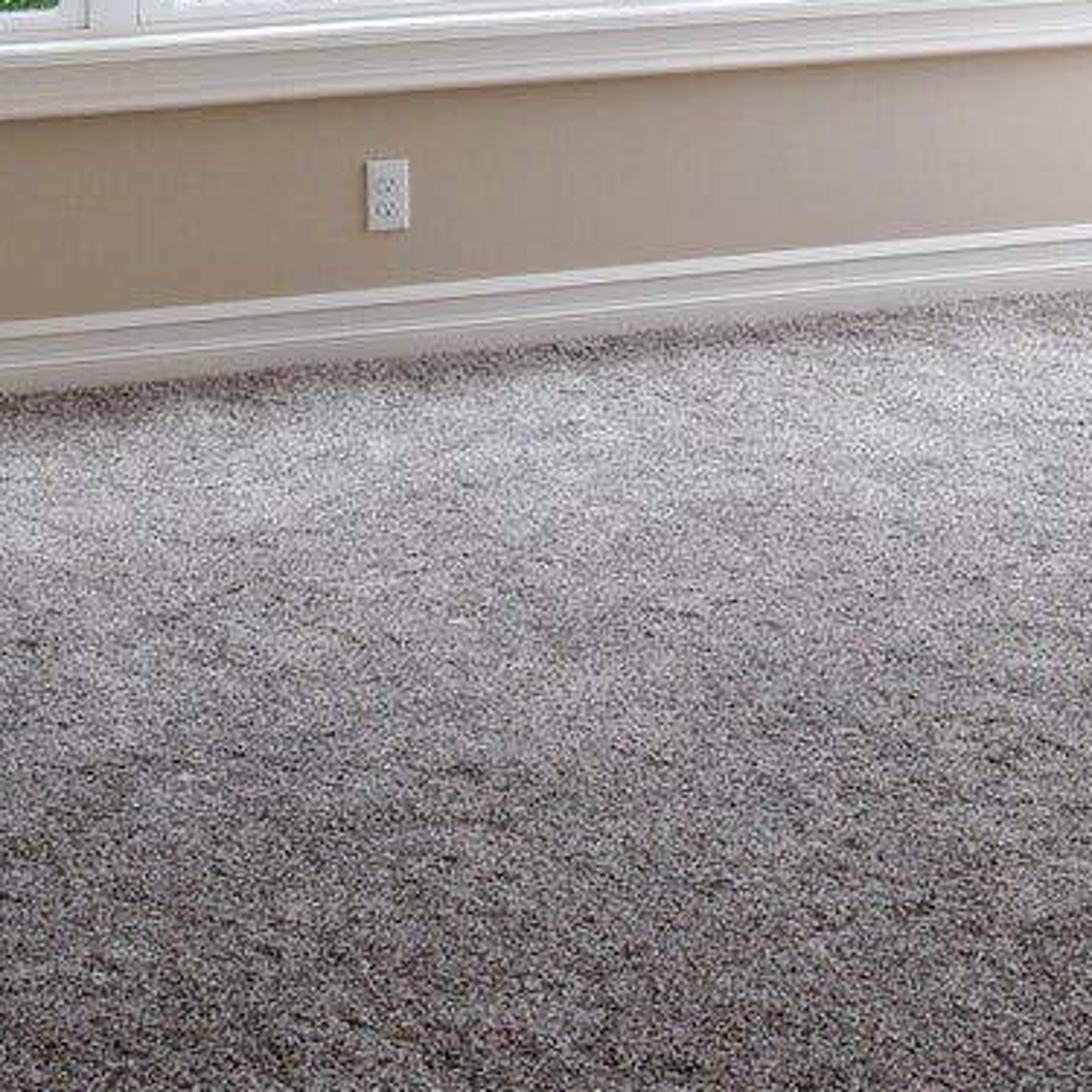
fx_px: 3167
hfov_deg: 19.5
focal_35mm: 89
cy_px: -341
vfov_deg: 18.2
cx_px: 644
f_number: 8
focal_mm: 17
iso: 200
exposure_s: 1/250
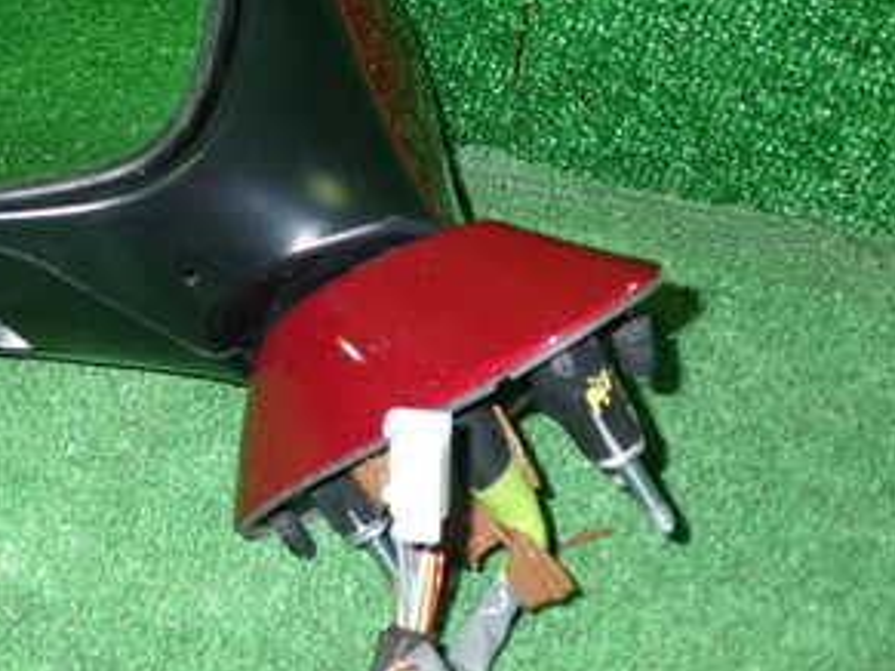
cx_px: 58
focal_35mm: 66
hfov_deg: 28.1
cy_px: 142
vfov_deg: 22.0
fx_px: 1706
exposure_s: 1/30
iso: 800
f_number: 7.1
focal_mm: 5.79
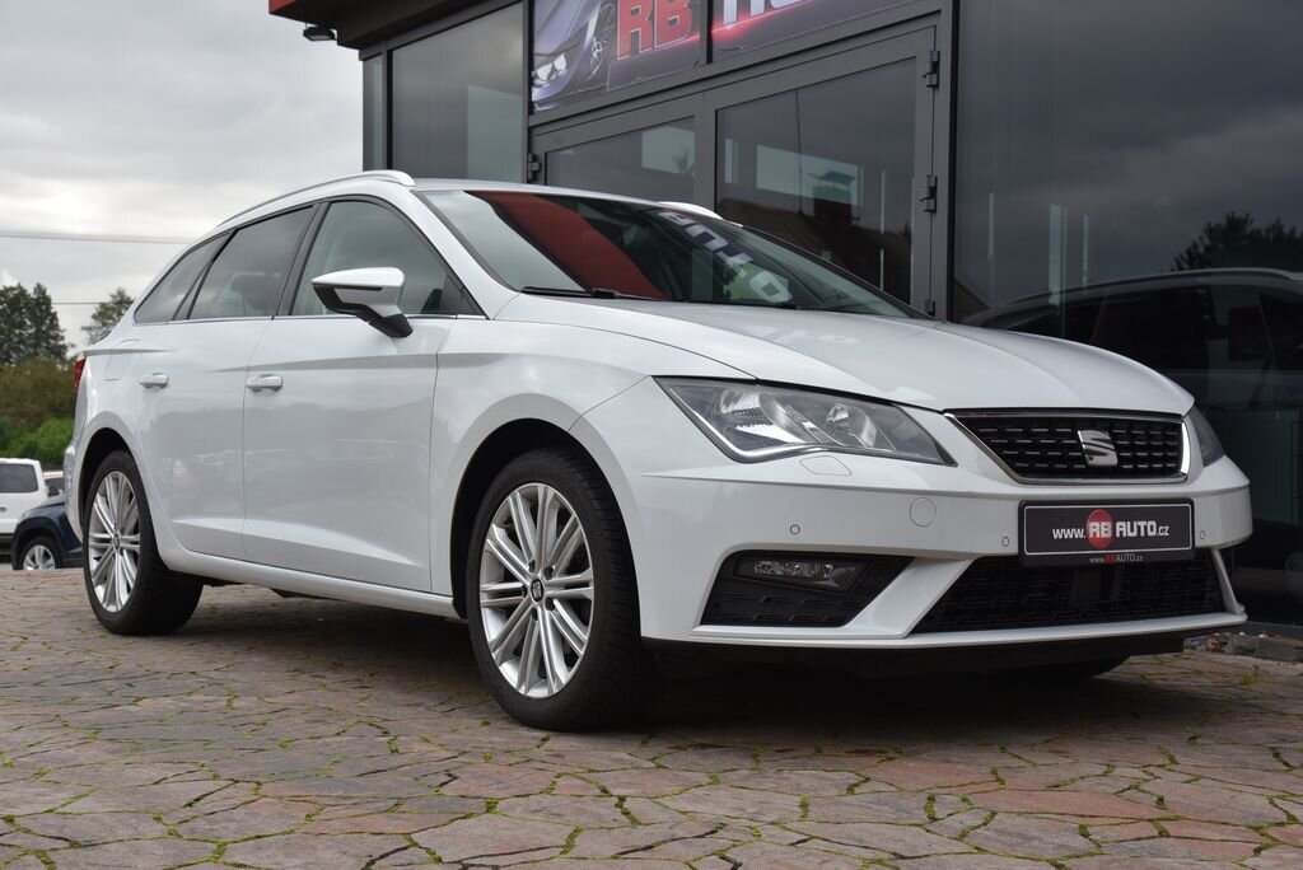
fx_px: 1811
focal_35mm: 50
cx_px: 652
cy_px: 435
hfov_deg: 39.6
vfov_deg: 27.0
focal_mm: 50
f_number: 9
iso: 500
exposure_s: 1/320
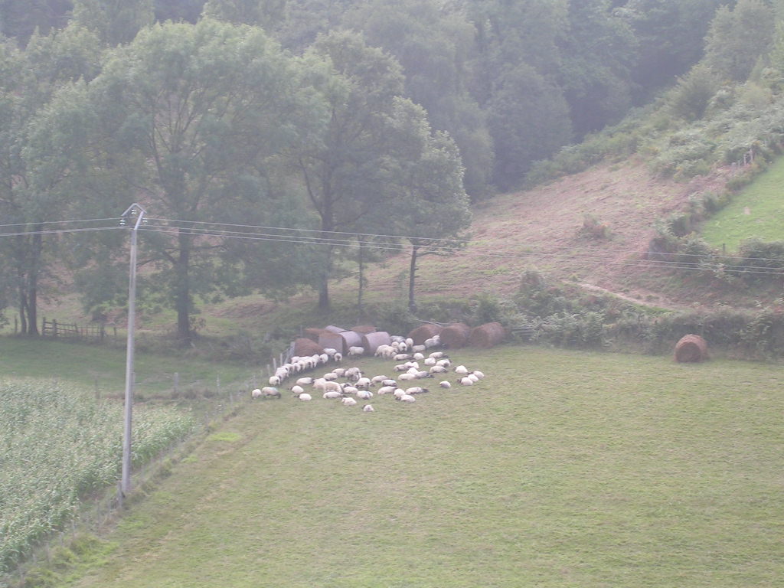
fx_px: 2378
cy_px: 294
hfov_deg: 18.7
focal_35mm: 105
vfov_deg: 14.1
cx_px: 392
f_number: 4.9
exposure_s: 1/67.6
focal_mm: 16.2
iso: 50
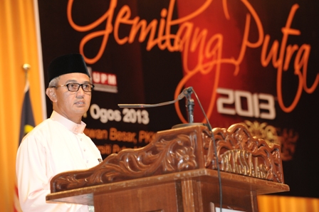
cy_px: 106
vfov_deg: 9.1
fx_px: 1328
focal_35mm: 150
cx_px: 160
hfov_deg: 13.7
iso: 2500
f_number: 5
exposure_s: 1/80
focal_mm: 150
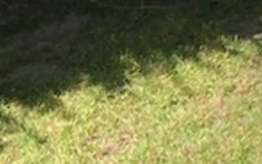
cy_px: -252
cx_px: 531
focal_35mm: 129
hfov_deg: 13.7
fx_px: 921
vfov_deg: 9.0
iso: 20
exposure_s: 1/1297
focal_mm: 3.99
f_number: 1.8
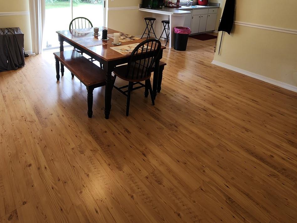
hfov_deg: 75.3
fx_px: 189
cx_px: 115
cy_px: 47
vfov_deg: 56.9
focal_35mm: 22
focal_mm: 2.2
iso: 80
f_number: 2.2
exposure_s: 1/60
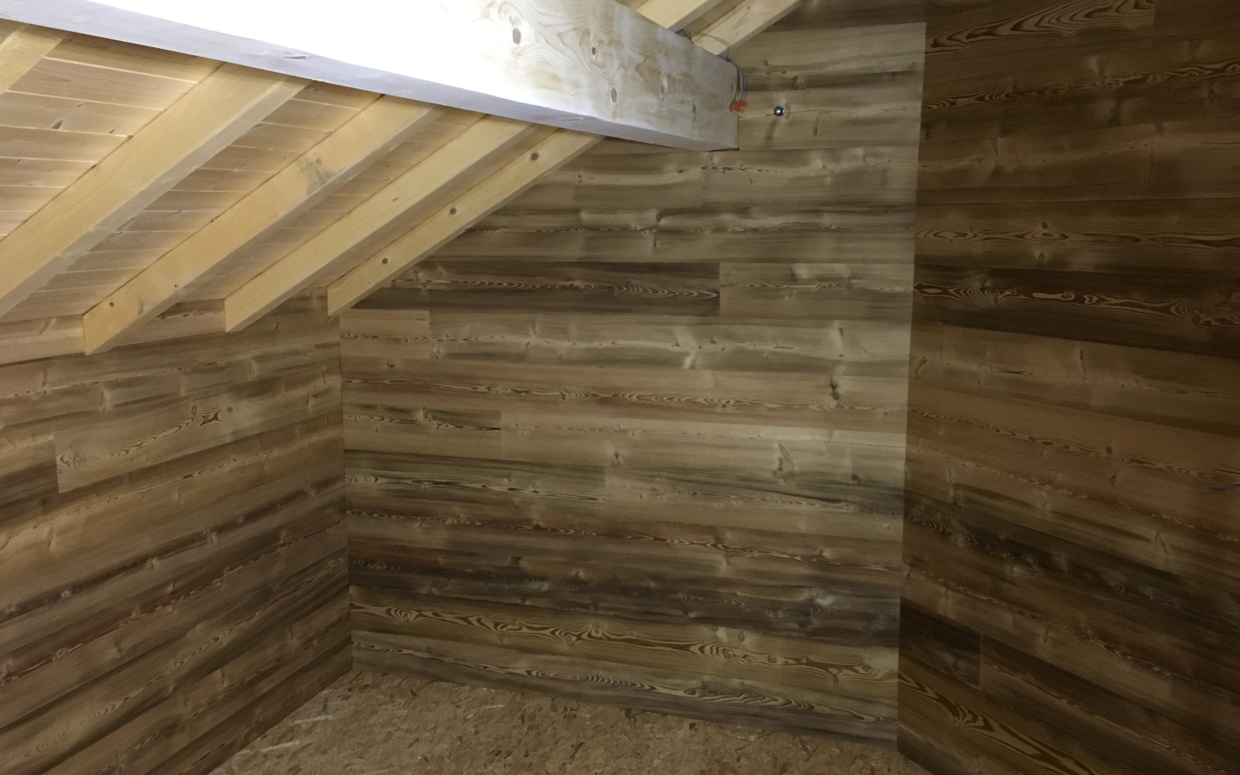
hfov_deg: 61.2
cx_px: 617
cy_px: 388
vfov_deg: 40.6
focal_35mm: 31
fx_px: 1048
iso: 200
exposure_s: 1/17
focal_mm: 4.15
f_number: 2.2
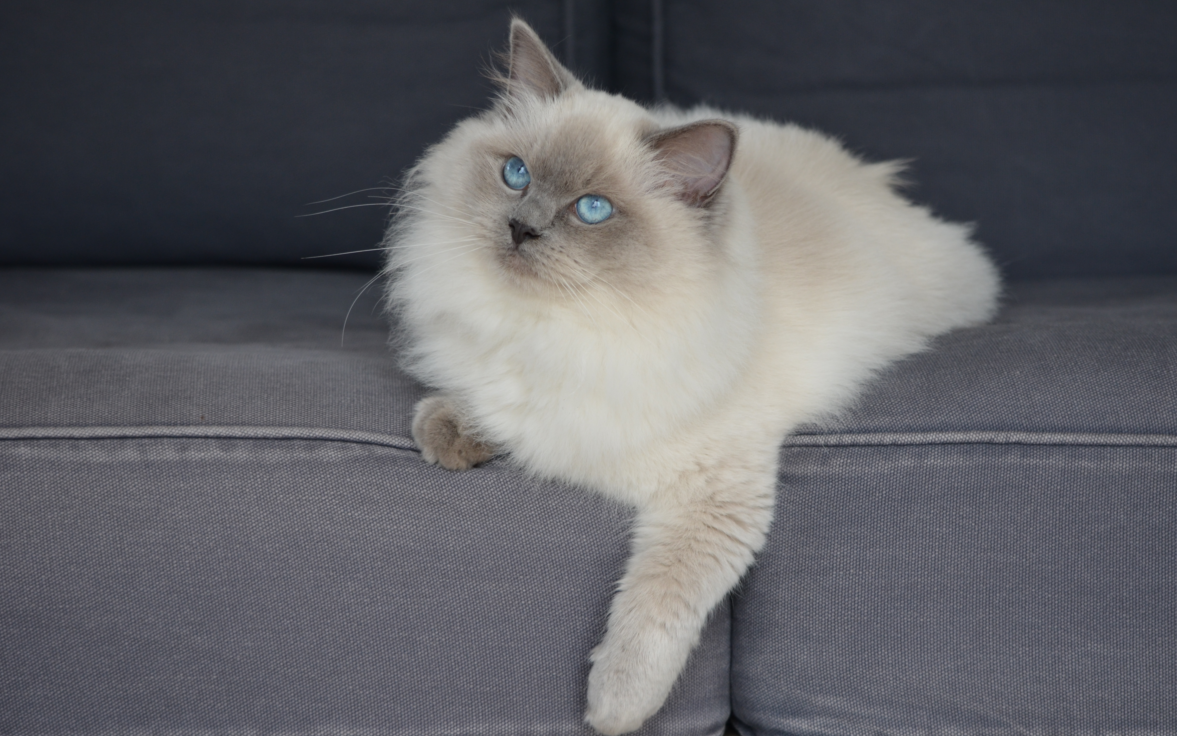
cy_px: 391
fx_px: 2711
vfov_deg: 15.5
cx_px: 590
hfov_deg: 24.5
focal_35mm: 85
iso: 400
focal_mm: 55
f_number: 5
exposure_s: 1/100
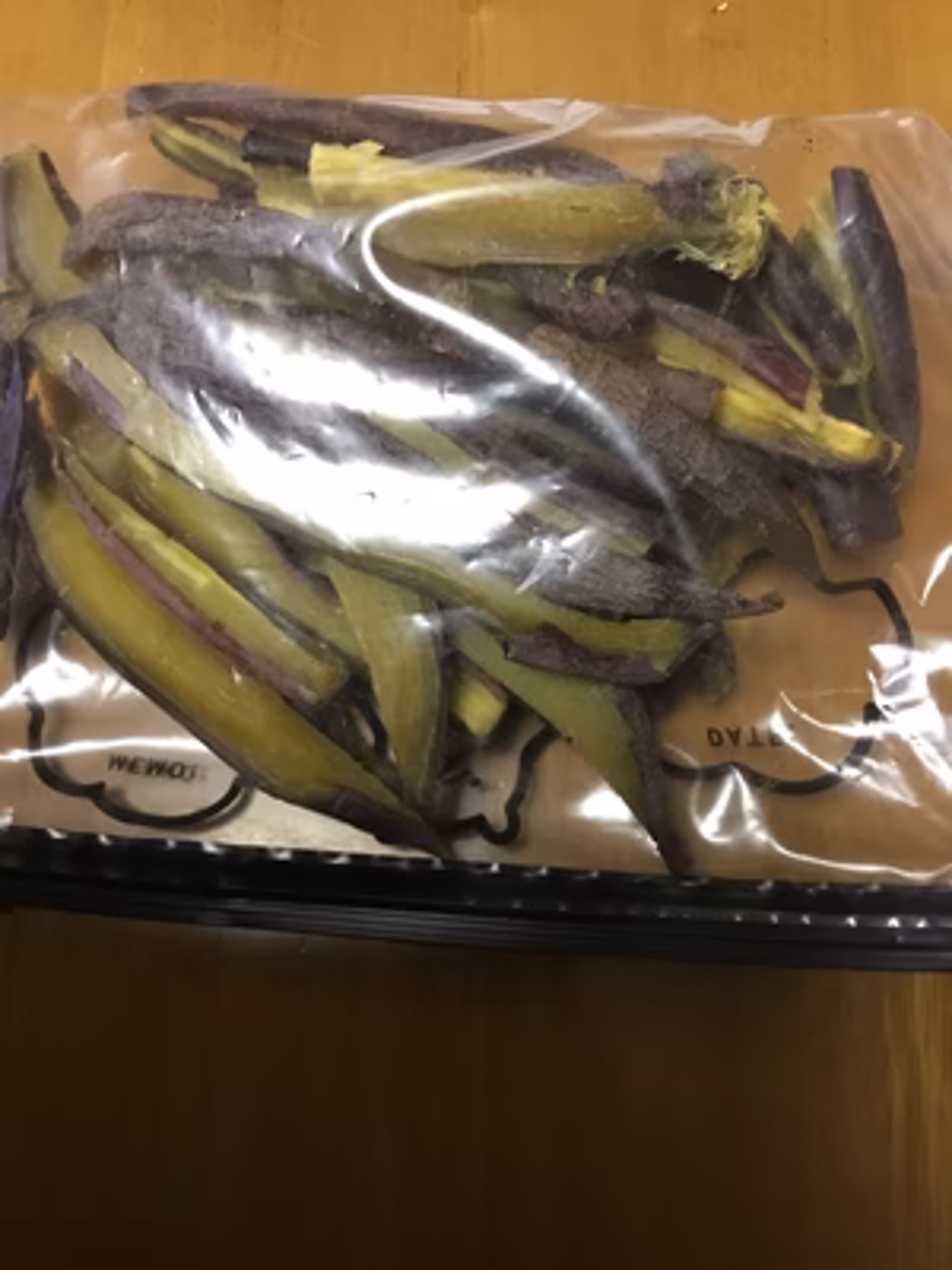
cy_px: 635
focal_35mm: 31
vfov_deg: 58.4
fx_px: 1137
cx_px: 476
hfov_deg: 45.4
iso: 200
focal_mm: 3.3
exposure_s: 1/20
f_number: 2.4
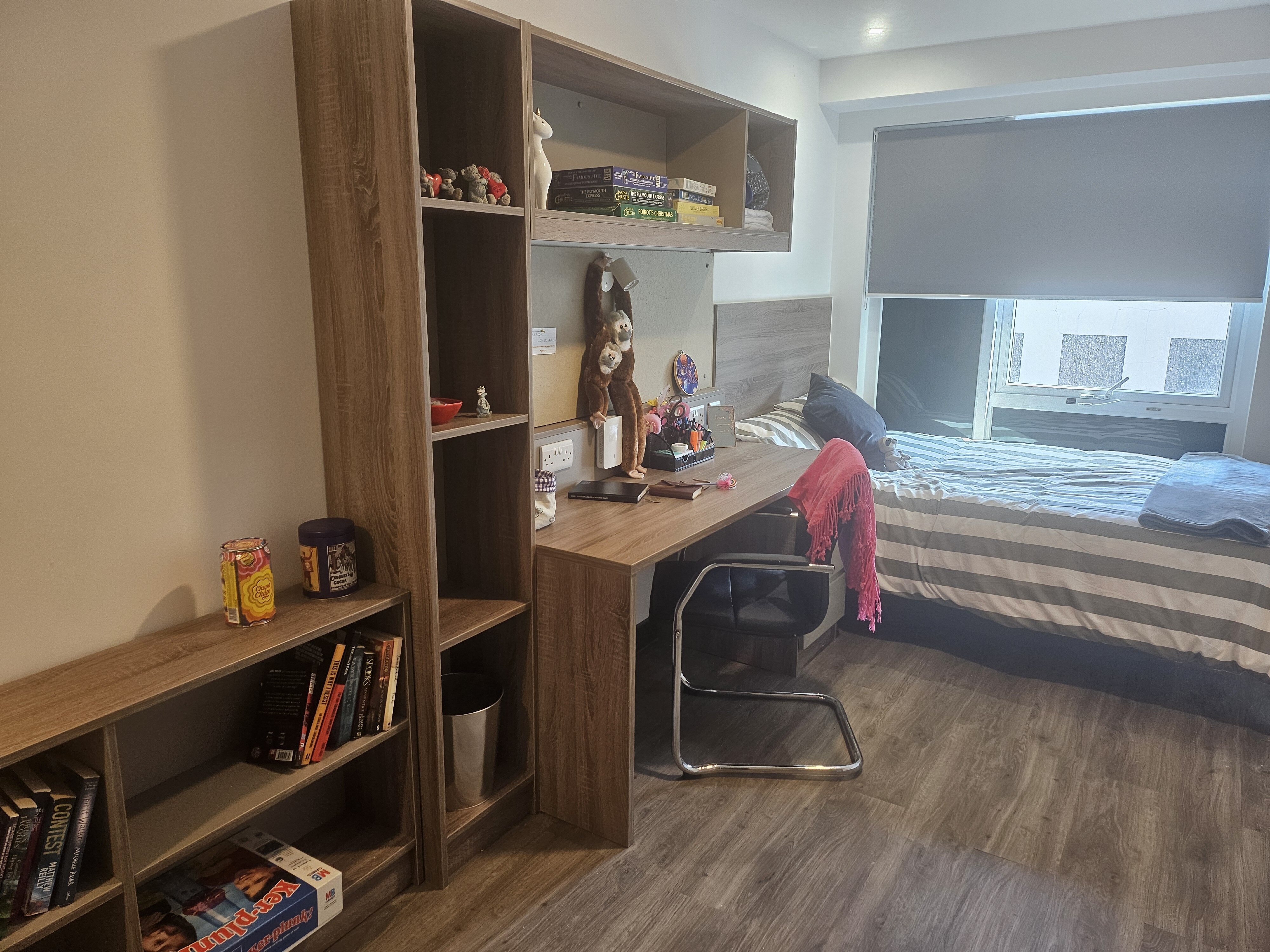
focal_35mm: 24
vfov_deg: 56.8
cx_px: 635
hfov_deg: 71.6
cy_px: 476
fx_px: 881
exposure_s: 1/100
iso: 200
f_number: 1.8
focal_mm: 5
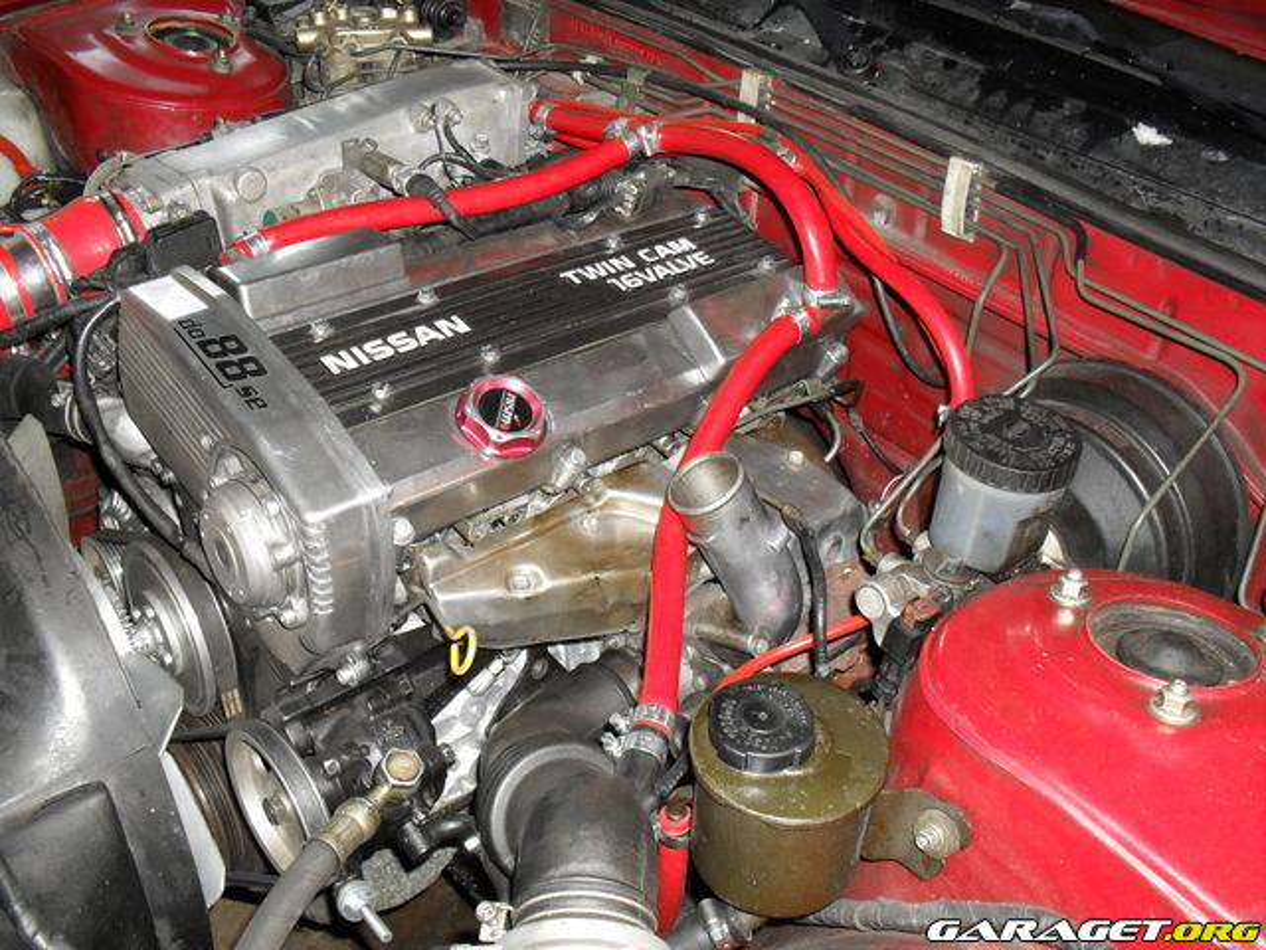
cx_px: 633
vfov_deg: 40.7
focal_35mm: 35
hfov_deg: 52.6
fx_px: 1280
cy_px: 475
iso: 200
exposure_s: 1/45
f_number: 3.2
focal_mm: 6.3
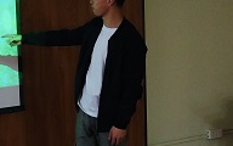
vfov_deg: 12.3
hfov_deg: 18.4
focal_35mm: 106
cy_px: 96
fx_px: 673
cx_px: -62
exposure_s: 1/50
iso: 164
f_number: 1.8
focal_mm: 3.95
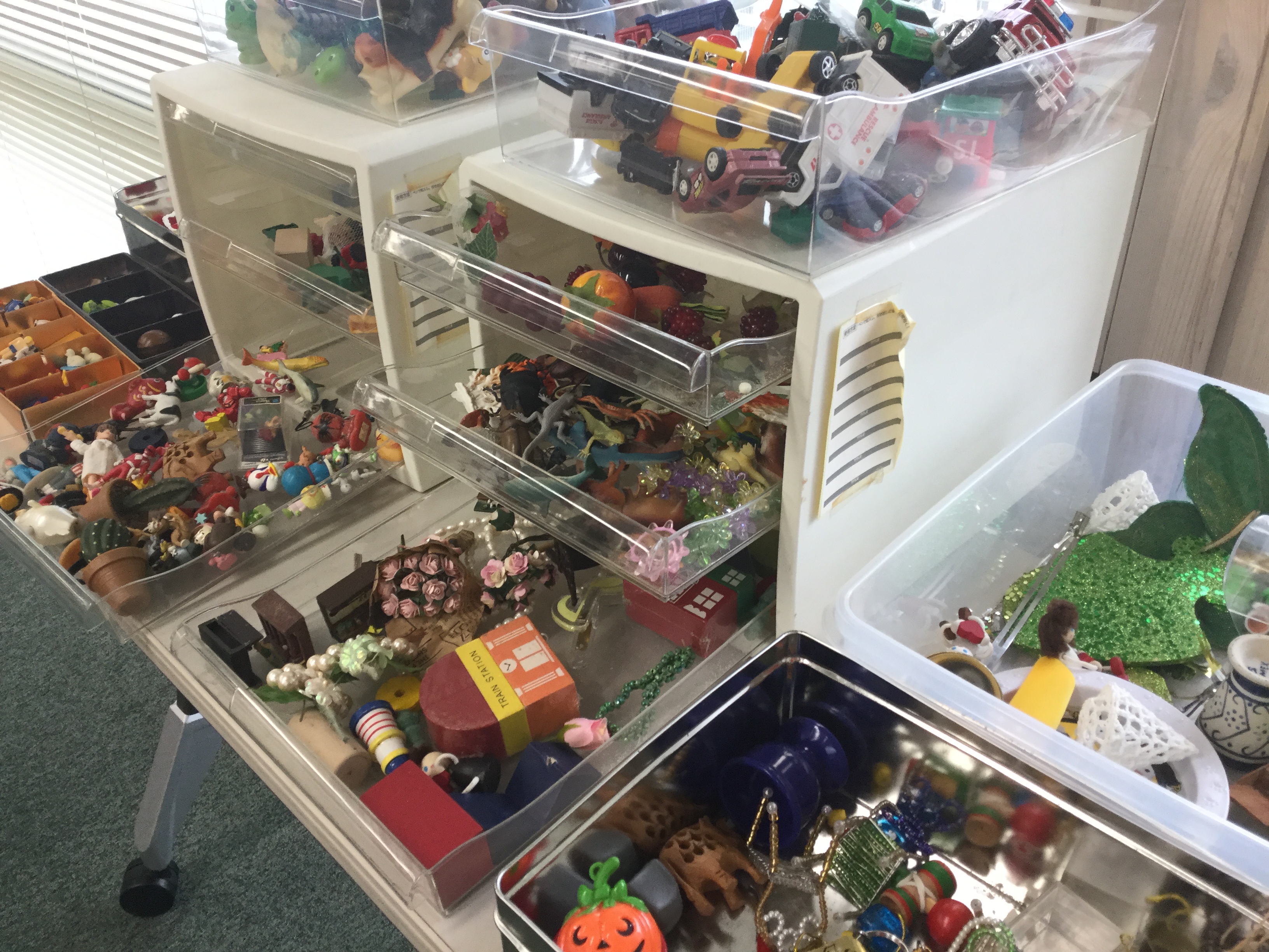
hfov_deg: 58.4
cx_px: 634
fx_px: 1136
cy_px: 476
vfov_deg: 45.4
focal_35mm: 31
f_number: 2.4
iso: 25
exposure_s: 1/30
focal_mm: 3.3
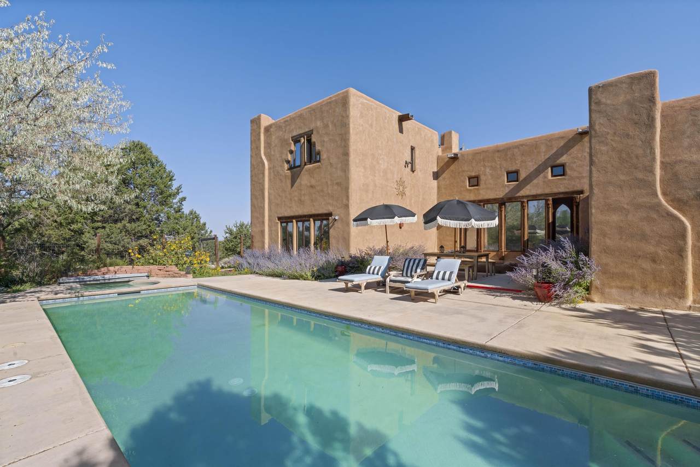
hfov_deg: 96.7
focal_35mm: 16
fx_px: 311
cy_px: 234
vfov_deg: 73.7
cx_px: 350
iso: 100
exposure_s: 1/125
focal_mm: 16
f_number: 11
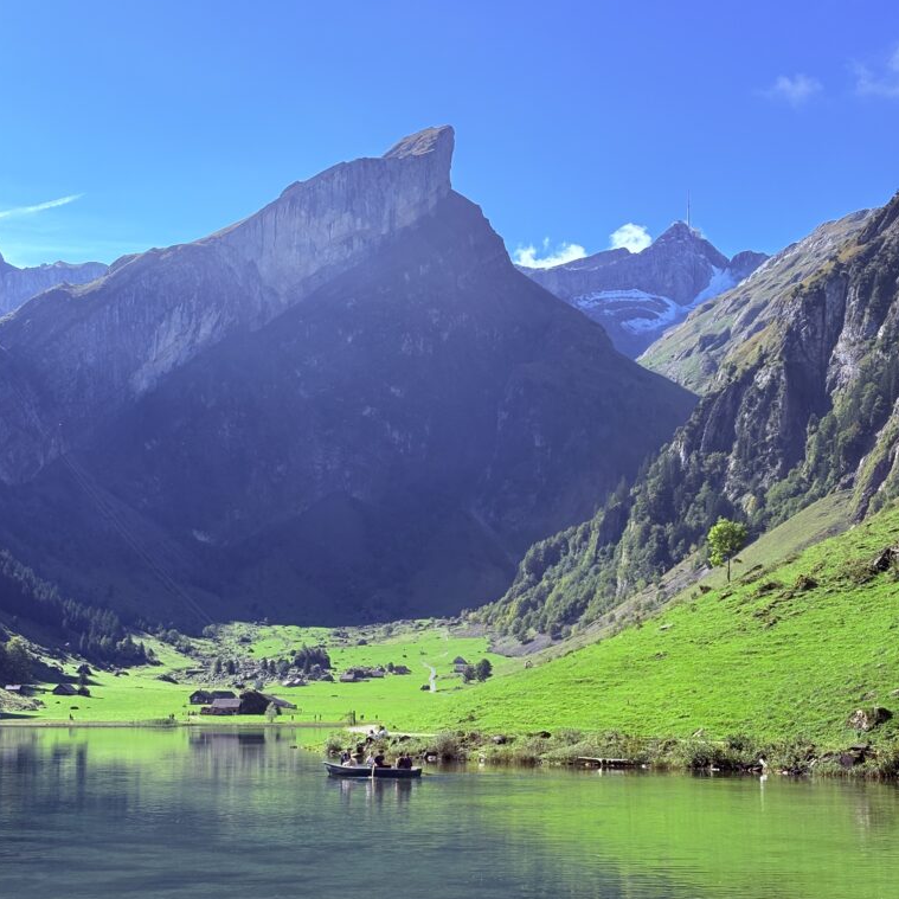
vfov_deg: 27.7
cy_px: 493
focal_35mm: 62
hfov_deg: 27.7
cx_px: 448
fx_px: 1822
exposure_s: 1/2212
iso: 32
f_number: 1.6
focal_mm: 5.96
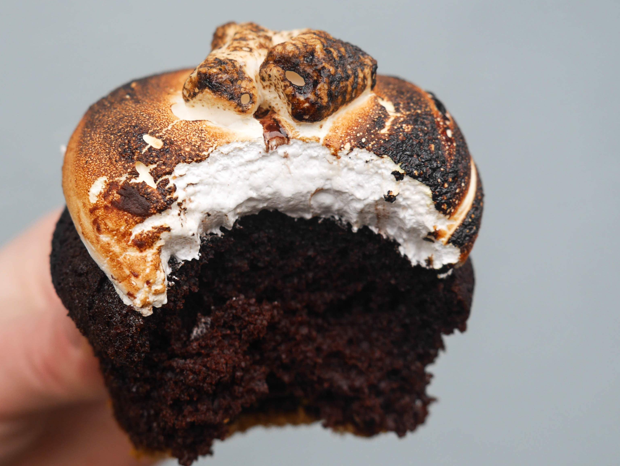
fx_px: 860
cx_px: 225
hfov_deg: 39.3
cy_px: 235
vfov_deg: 30.3
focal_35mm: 48
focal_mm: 16
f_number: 4.5
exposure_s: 1/160
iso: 200
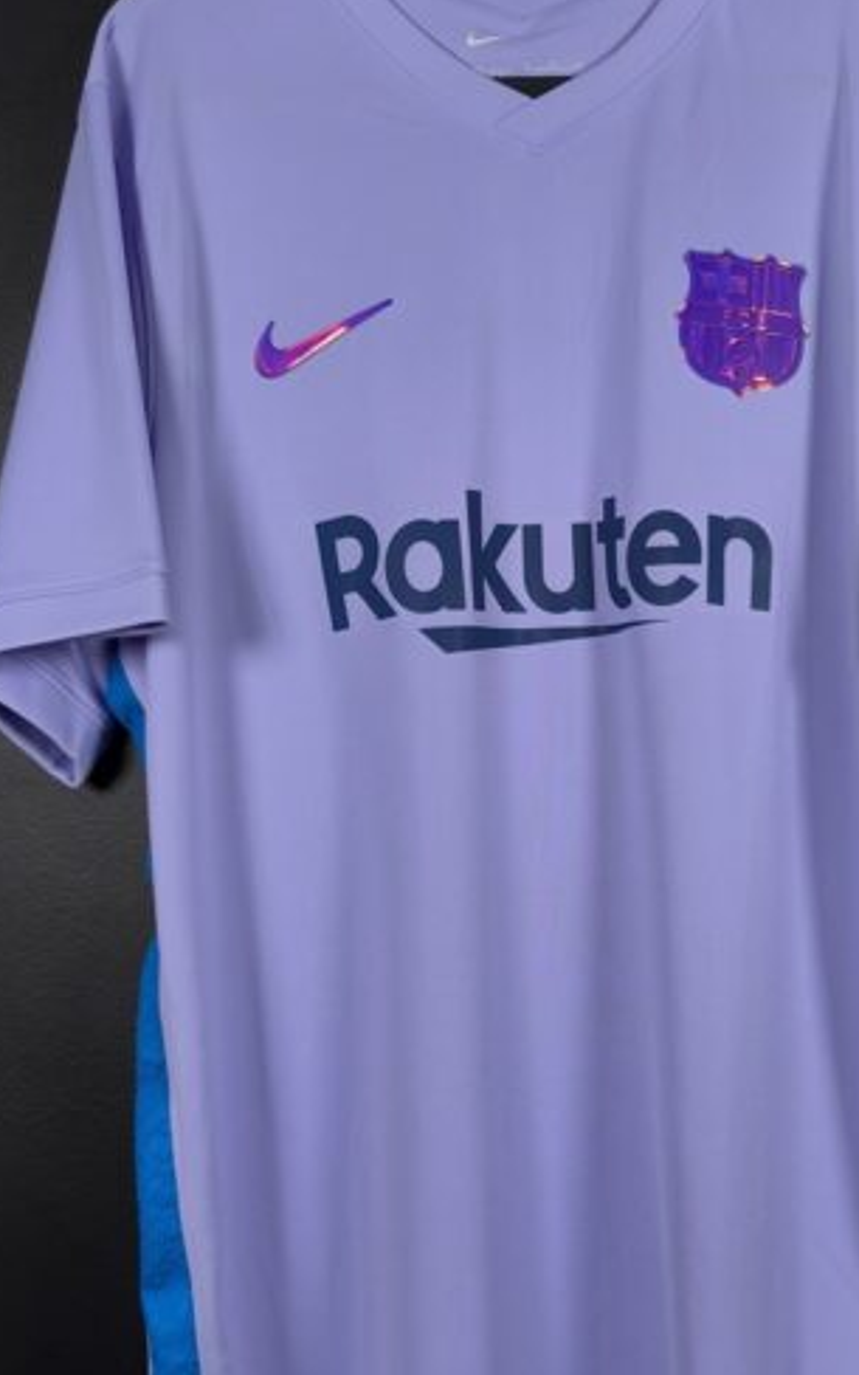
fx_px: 1498
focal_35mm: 40
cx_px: 555
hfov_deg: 31.8
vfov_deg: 49.1
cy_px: 795
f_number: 1.6
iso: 400
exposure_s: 1/160
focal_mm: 6.57
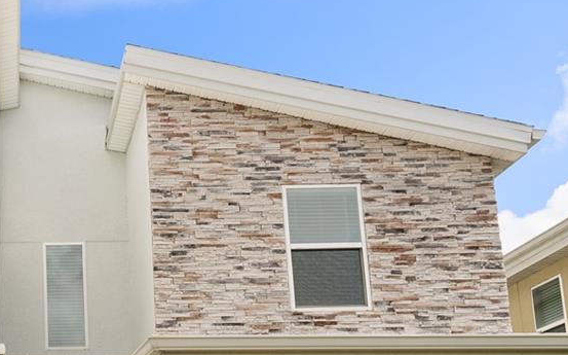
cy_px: 339
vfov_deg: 19.9
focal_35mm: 63
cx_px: -28
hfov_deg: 29.6
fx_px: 982
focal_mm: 21.5
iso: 320
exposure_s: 1/640
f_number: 7.1
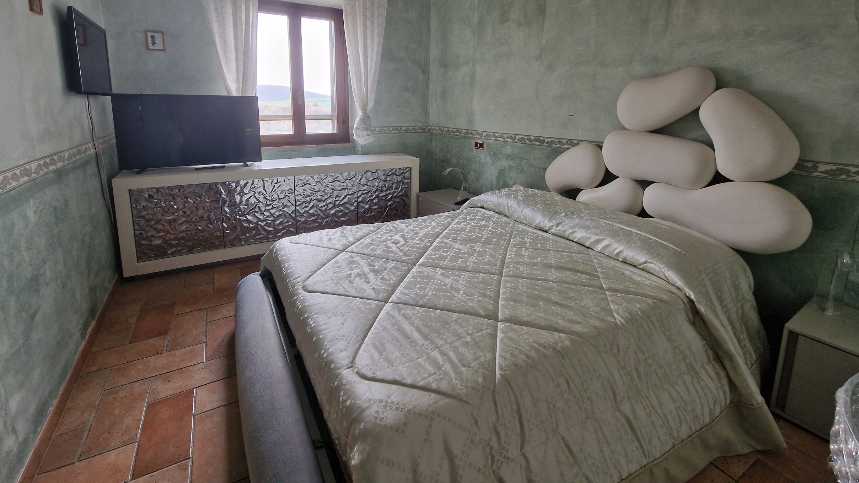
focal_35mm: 15
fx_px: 342
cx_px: 432
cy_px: 166
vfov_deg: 68.8
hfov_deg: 103.0
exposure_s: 1/60
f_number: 2.2
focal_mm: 2.2
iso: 160
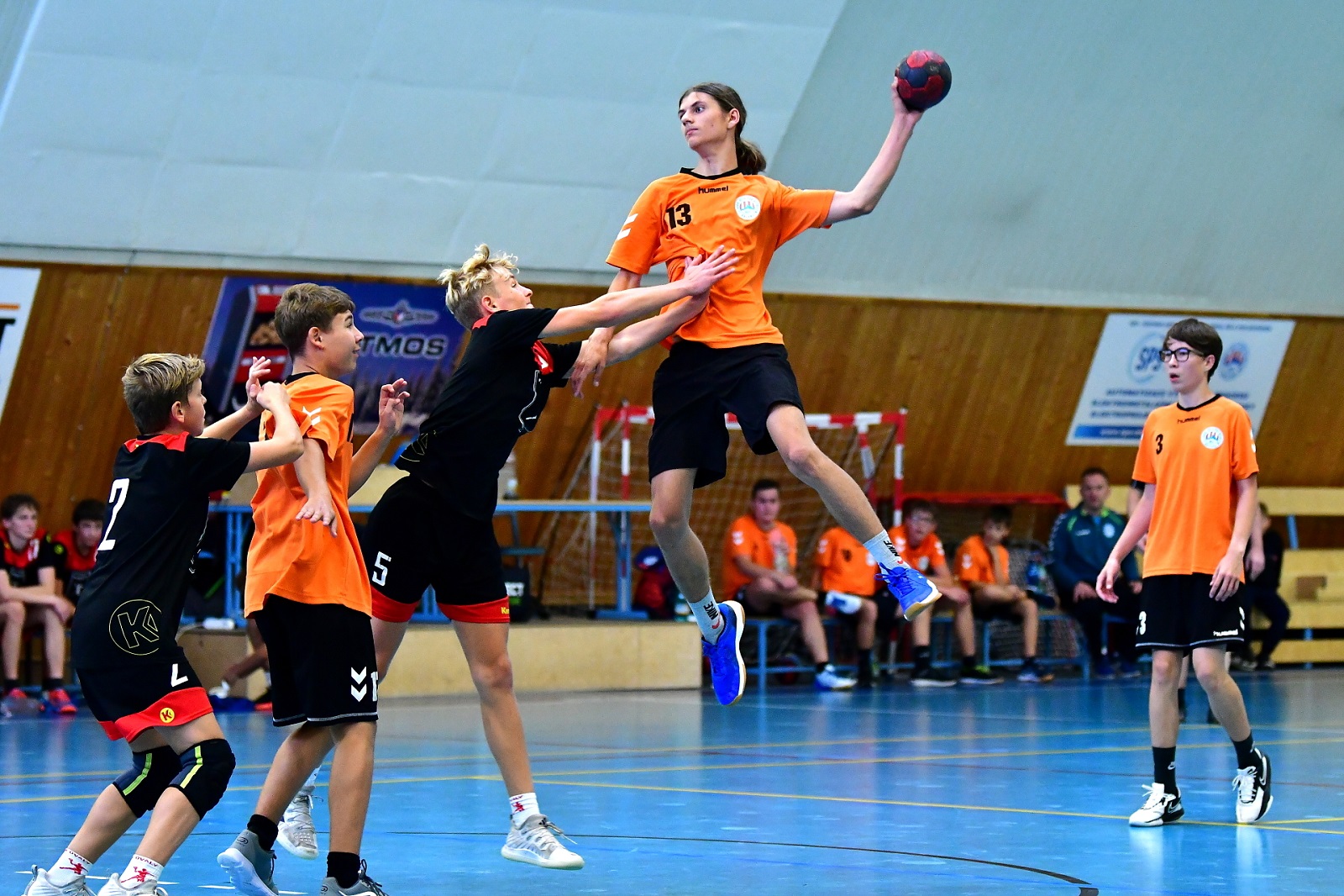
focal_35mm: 129
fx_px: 4815
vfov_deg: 10.6
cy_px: 448
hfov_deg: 15.9
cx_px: 672
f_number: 2.8
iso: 2500
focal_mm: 86
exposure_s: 1/640
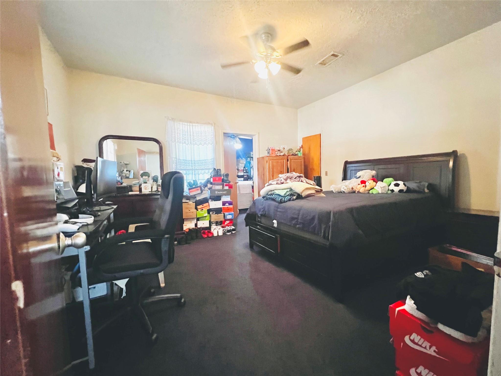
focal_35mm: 13
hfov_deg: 106.2
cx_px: 250
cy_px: 188
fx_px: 188
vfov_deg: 89.9
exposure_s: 1/60
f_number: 1.8
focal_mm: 1.57
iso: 1000
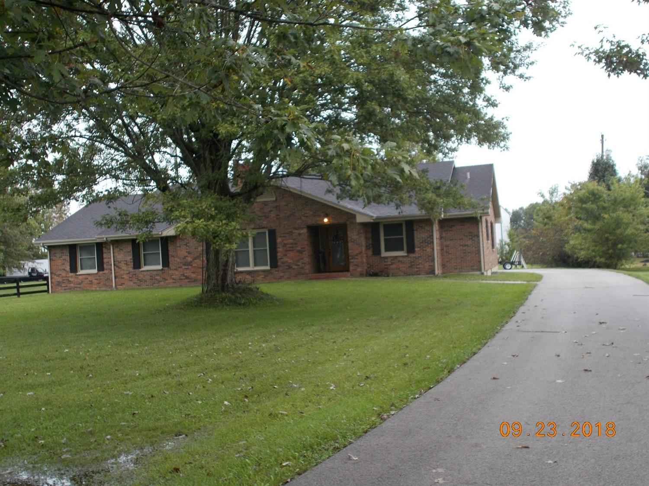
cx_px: 324
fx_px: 825
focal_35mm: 44
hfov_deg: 43.0
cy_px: 243
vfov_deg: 32.9
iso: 80
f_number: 4.2
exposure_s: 1/80
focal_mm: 7.9
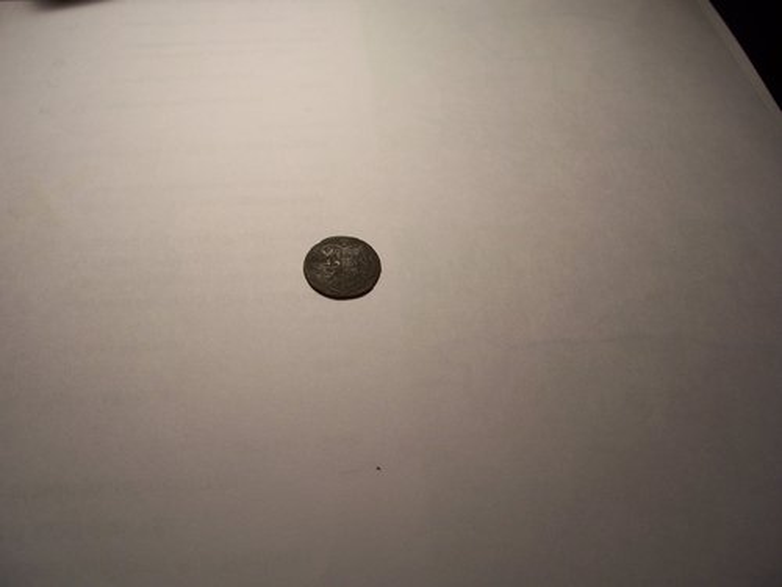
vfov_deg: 41.8
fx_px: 768
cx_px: 391
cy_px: 294
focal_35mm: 34
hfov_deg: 54.0
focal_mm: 5.6
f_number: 2.7
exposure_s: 1/350
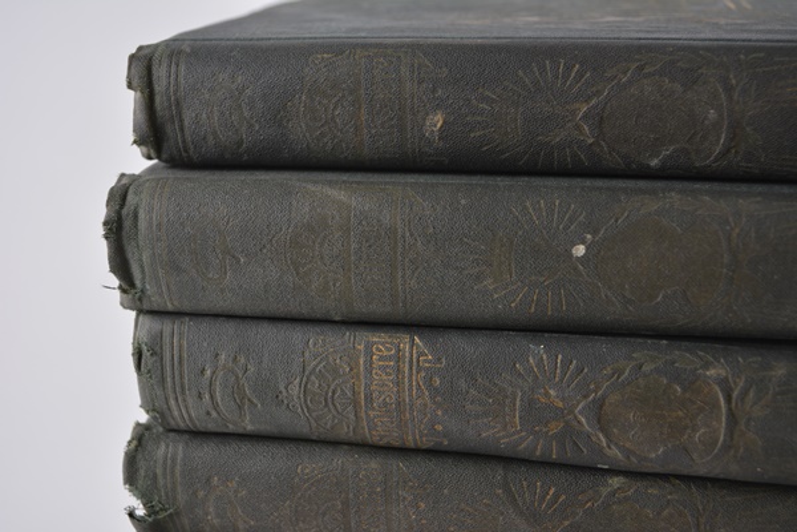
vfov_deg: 28.1
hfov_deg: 41.1
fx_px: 1063
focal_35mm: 48
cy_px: 266
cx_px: 398
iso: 400
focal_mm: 32
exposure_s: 1/125
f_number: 5.6
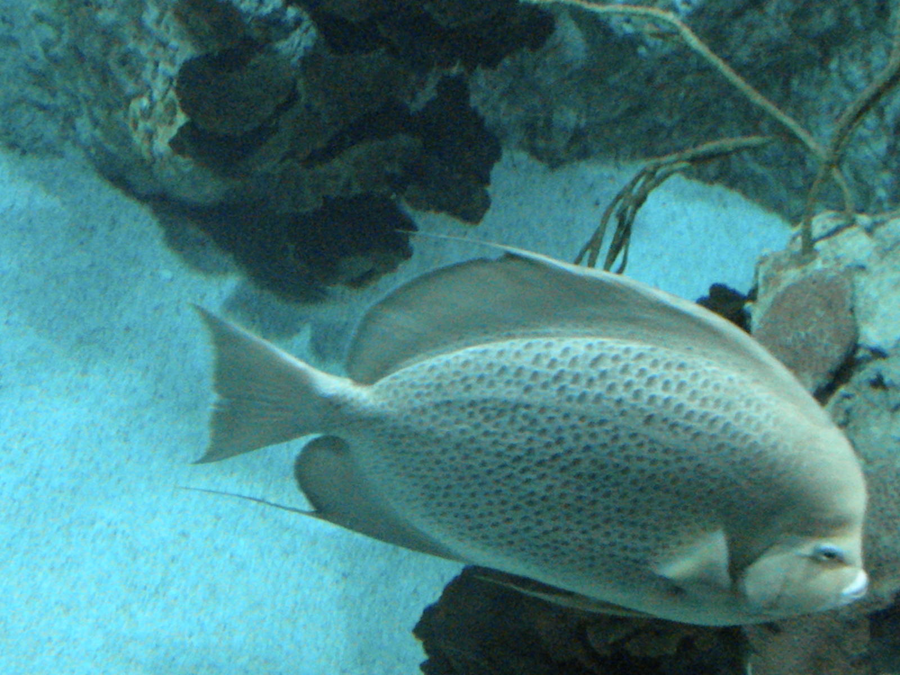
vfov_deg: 28.0
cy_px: 338
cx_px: 450
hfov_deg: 36.8
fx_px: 1352
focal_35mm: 52
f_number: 4.3
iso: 3200
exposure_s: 1/110
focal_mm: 9.1
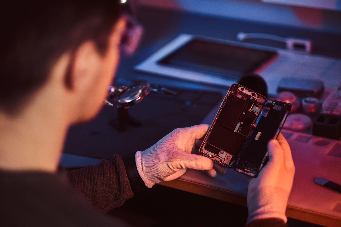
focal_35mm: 84
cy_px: 114
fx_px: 796
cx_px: 170
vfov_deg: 16.3
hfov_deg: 24.2
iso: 400
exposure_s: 1/500
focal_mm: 56
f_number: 1.4
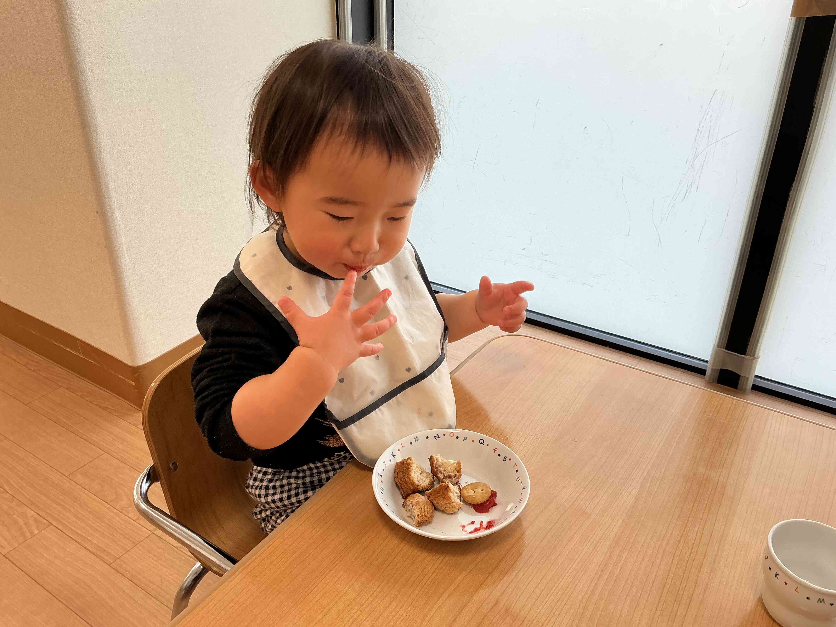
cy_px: 314
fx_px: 700
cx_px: 418
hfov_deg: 61.7
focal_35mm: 29
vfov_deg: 48.2
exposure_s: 1/120
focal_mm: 3
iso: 20
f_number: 1.8
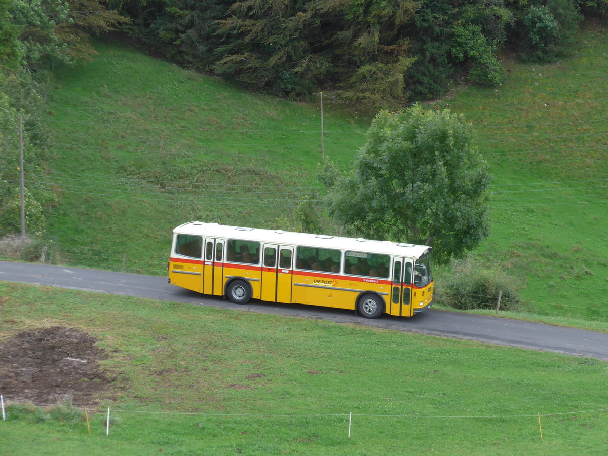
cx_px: 304
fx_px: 1581
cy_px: 228
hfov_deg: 21.8
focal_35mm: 90
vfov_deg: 16.4
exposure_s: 1/160
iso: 160
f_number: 4.6
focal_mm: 18
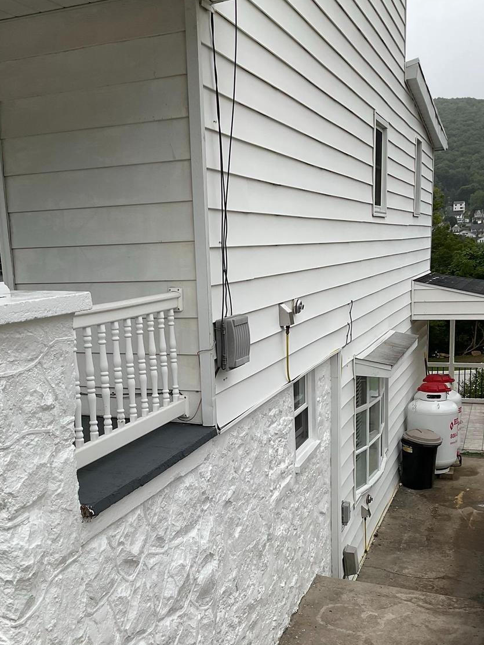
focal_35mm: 40
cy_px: 411
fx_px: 746
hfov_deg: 35.9
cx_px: 209
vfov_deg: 46.3
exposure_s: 1/204
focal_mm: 3
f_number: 1.8
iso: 16
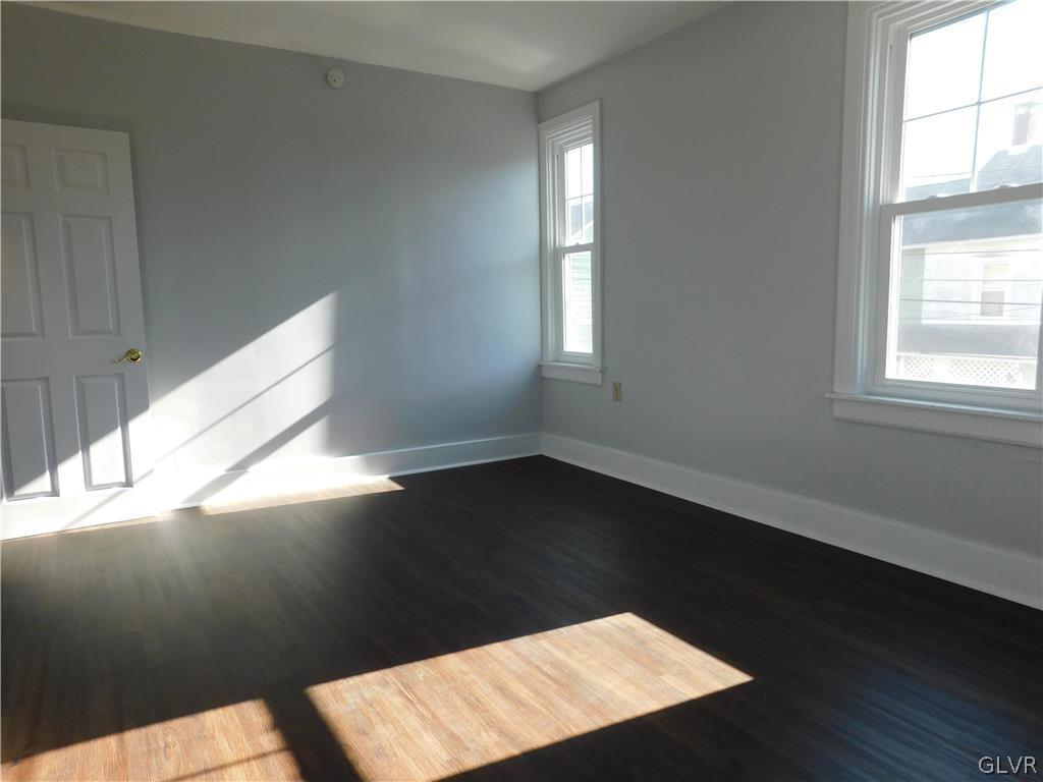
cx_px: 522
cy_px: 391
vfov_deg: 58.9
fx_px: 693
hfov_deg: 73.9
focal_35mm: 23
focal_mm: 4
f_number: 3
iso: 125
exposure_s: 1/100
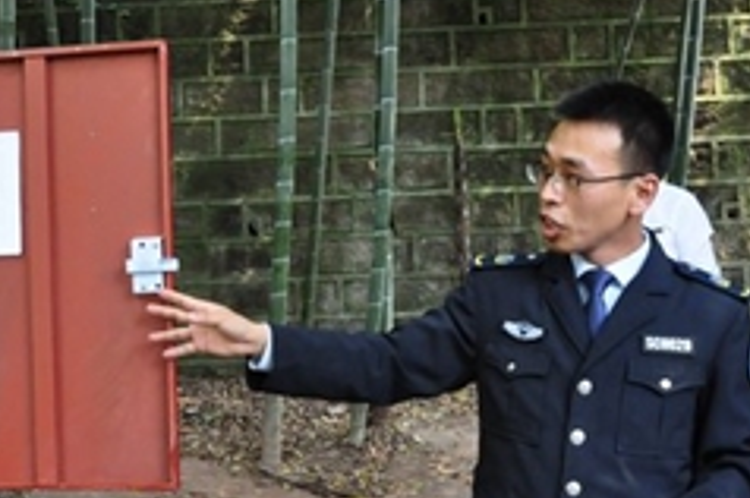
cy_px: 336
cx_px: 192
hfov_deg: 31.4
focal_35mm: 63
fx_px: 1311
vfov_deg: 21.4
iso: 1600
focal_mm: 20
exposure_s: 1/160
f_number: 9
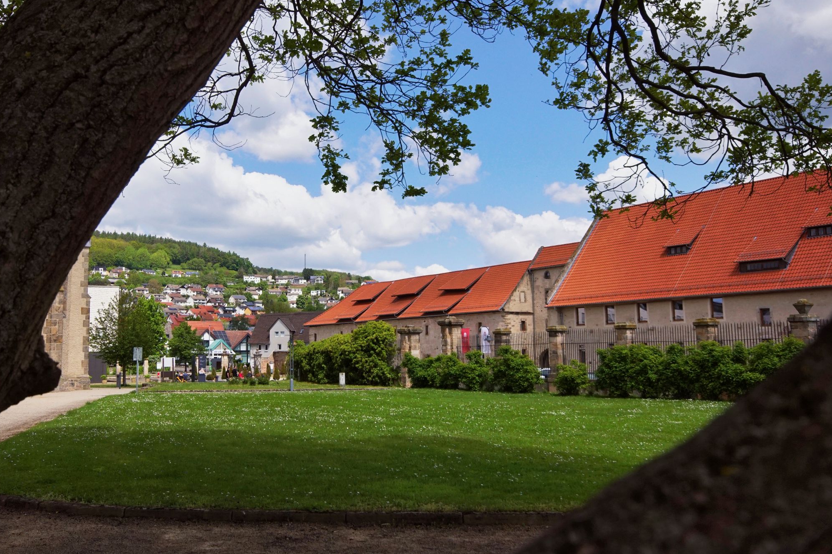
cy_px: 257
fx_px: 832
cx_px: 361
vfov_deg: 36.8
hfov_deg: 53.0
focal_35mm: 36
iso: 400
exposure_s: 1/500
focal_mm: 20
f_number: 10
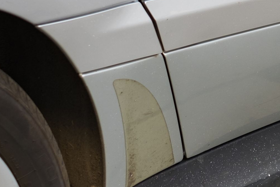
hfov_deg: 9.6
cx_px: 383
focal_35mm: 210
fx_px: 1633
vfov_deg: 6.5
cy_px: -77
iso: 200
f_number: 2.8
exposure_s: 1/200
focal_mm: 35
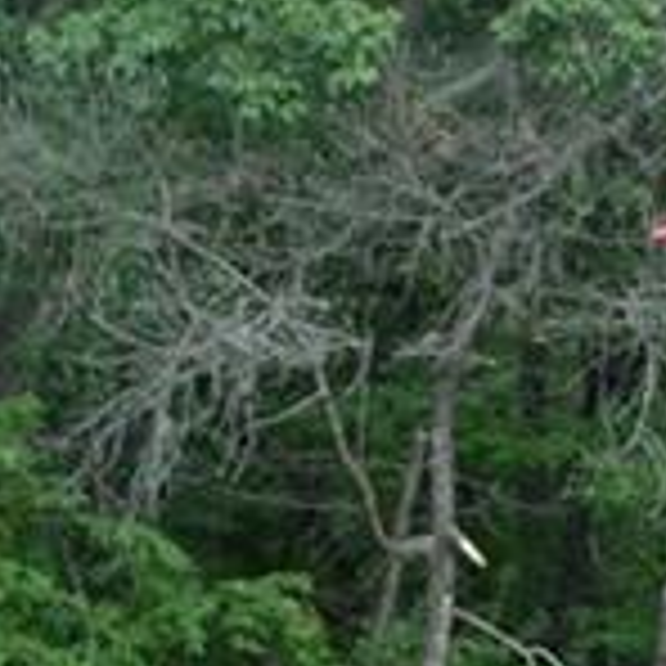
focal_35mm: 159
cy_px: 702
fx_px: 3461
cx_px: 351
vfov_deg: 10.9
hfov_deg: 11.0
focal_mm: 18
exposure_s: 1/125
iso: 220
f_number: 5.6
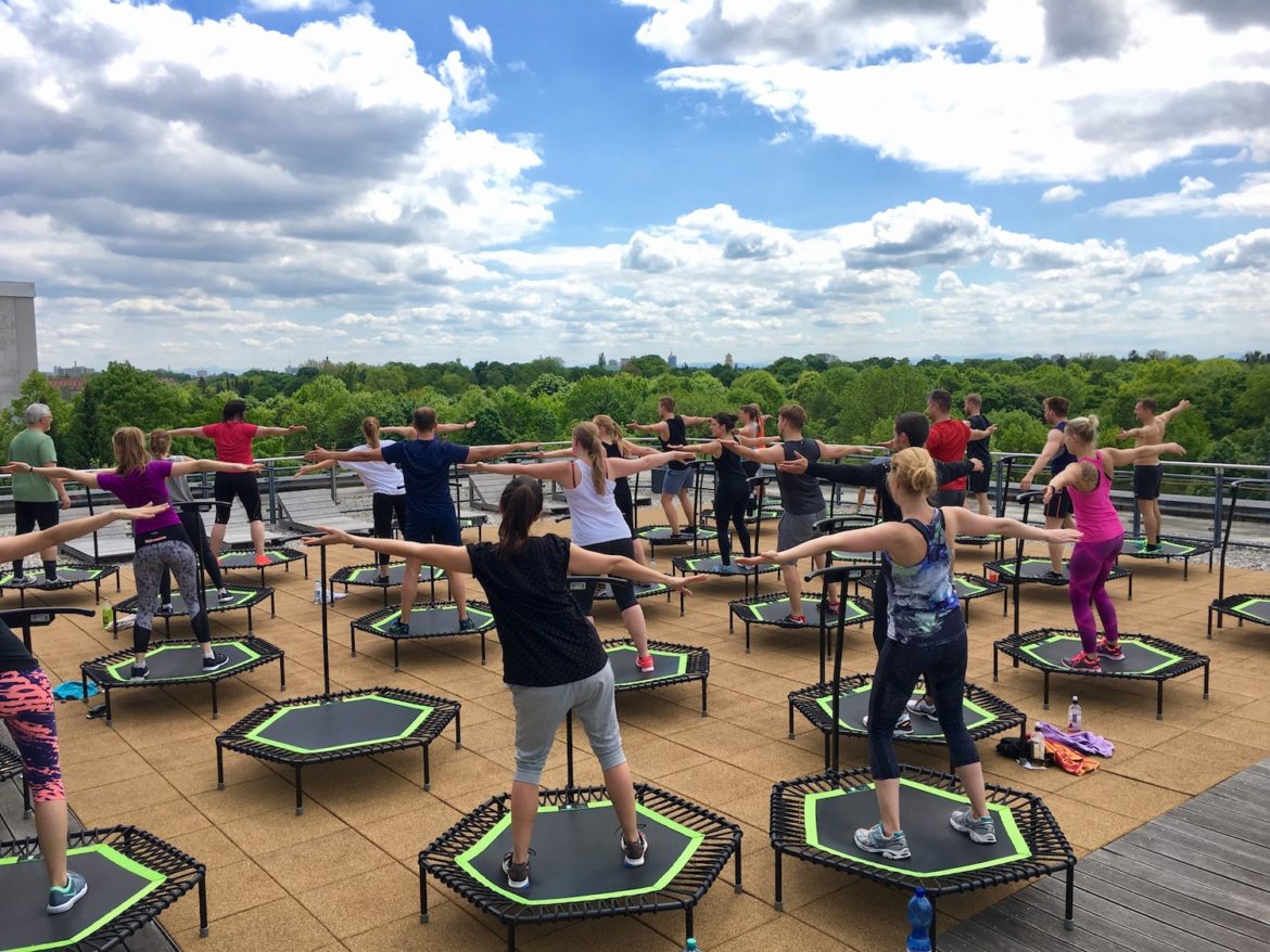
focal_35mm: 29
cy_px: 476
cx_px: 635
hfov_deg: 61.6
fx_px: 1064
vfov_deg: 48.2
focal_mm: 4.15
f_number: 2.2
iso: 25
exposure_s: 1/1241
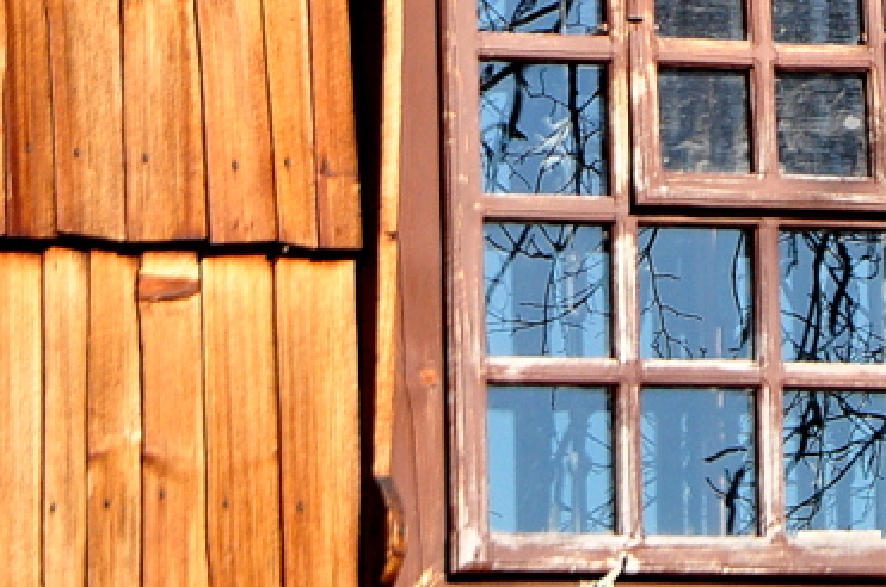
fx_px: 12521
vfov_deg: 2.7
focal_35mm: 510
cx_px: 946
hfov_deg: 4.0
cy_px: 173
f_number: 6.3
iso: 400
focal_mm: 105
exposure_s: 1/640
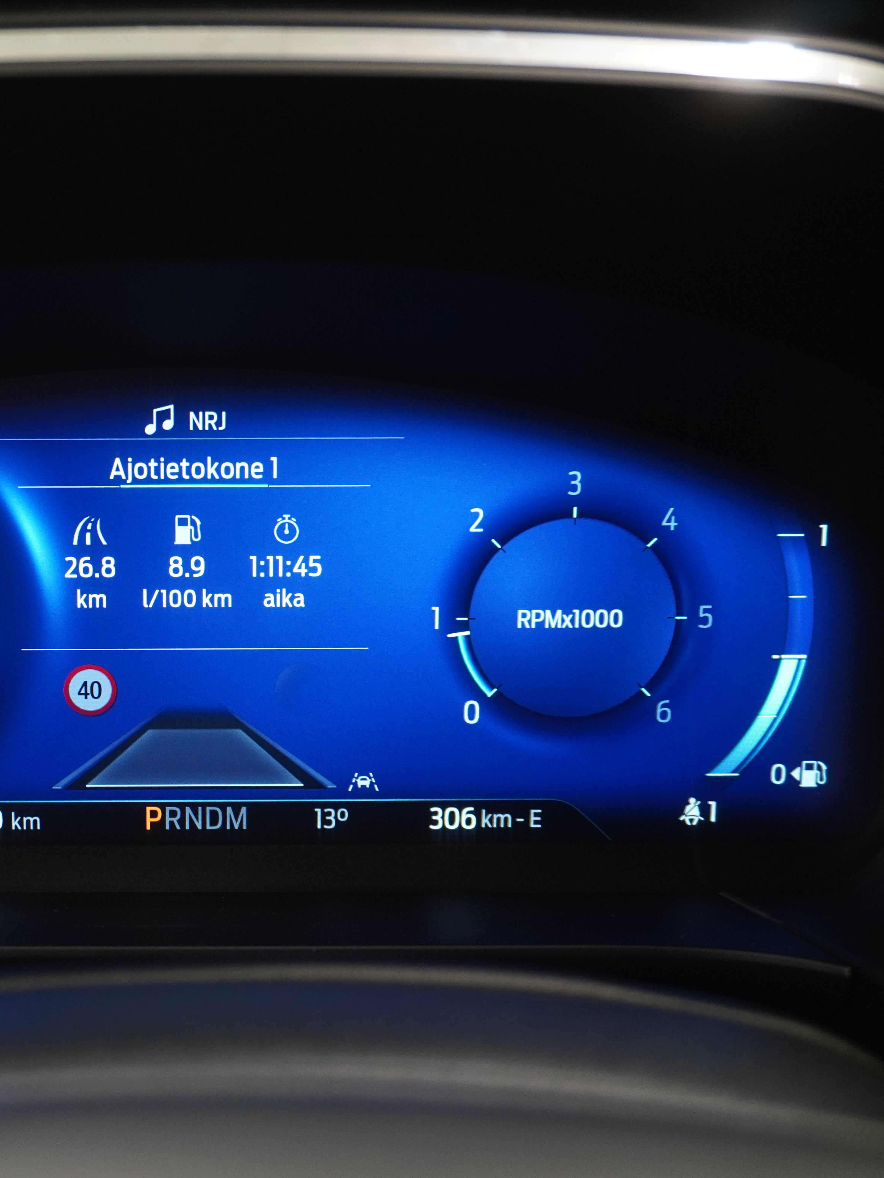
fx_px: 1863
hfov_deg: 26.3
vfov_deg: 35.1
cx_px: 195
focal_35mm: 55
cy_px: 586
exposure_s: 1/40
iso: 1000
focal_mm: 25
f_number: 4.5
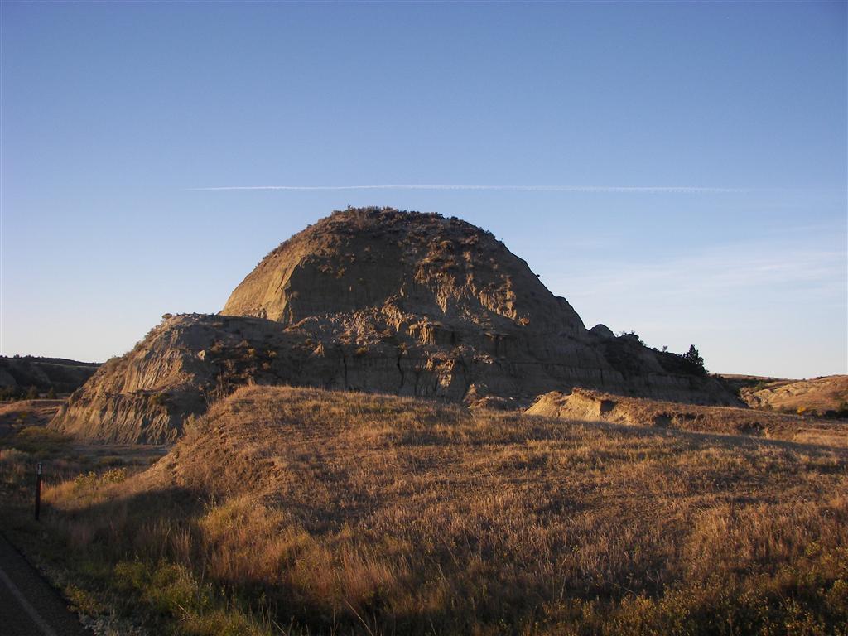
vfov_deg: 39.7
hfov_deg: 51.4
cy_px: 318
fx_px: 882
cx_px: 424
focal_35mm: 36
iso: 64
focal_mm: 6
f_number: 2.8
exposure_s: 1/400
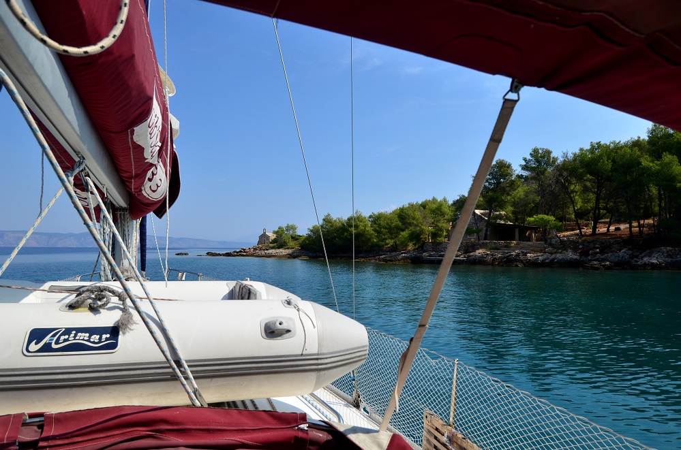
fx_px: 396
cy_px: 225
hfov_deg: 81.3
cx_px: 340
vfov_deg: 59.2
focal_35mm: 21
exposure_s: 1/3200
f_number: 5.6
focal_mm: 14
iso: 400
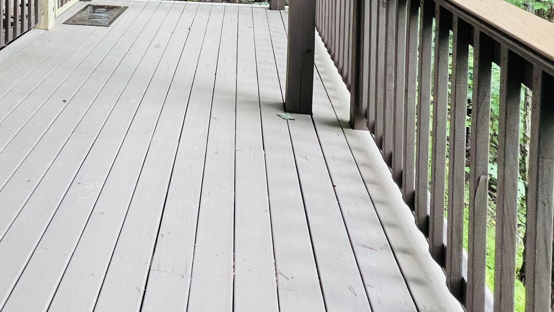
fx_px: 455
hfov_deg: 59.5
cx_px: 142
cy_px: -89
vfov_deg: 30.3
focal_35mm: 31
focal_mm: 1.57
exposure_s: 1/99
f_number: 1.8
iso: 125
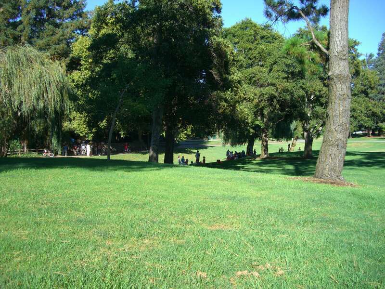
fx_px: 423
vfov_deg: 37.7
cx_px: 192
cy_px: 144
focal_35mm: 38
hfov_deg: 49.0
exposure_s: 1/400
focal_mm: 7.9
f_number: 2.8
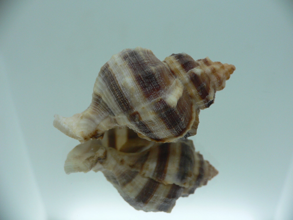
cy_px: 110
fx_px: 296
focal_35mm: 35
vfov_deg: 40.7
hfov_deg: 52.6
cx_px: 146
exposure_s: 1/60
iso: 80
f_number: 2.8
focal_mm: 4.6
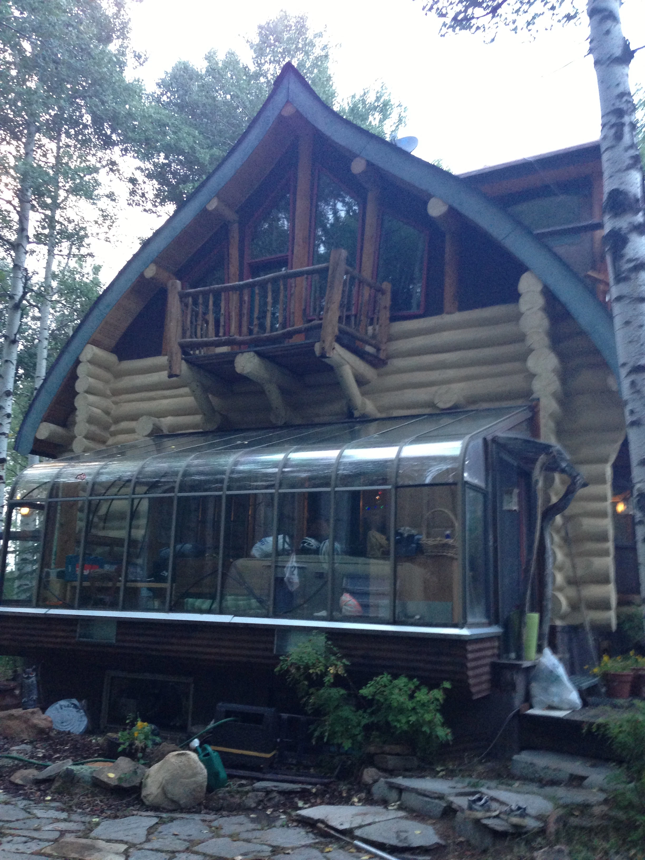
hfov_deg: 42.9
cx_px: 322
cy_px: 430
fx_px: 820
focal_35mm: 33
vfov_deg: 55.4
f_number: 2.4
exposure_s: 1/20
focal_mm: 4.13
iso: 250
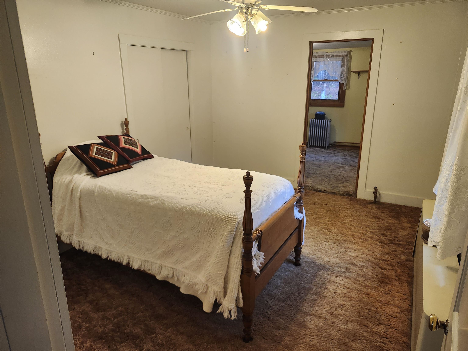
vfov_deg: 58.9
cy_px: 176
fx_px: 311
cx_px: 234
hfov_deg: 73.9
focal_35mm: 23
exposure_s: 1/120
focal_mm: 5.54
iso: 500
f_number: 1.8
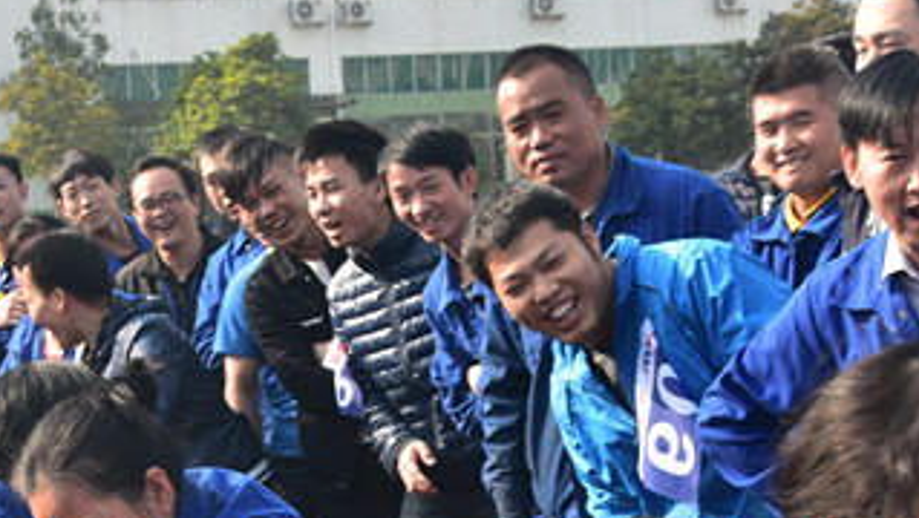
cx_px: 343
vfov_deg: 11.2
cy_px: 591
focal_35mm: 107
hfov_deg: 19.9
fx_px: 2609
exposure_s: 1/100
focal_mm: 32
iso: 125
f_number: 8
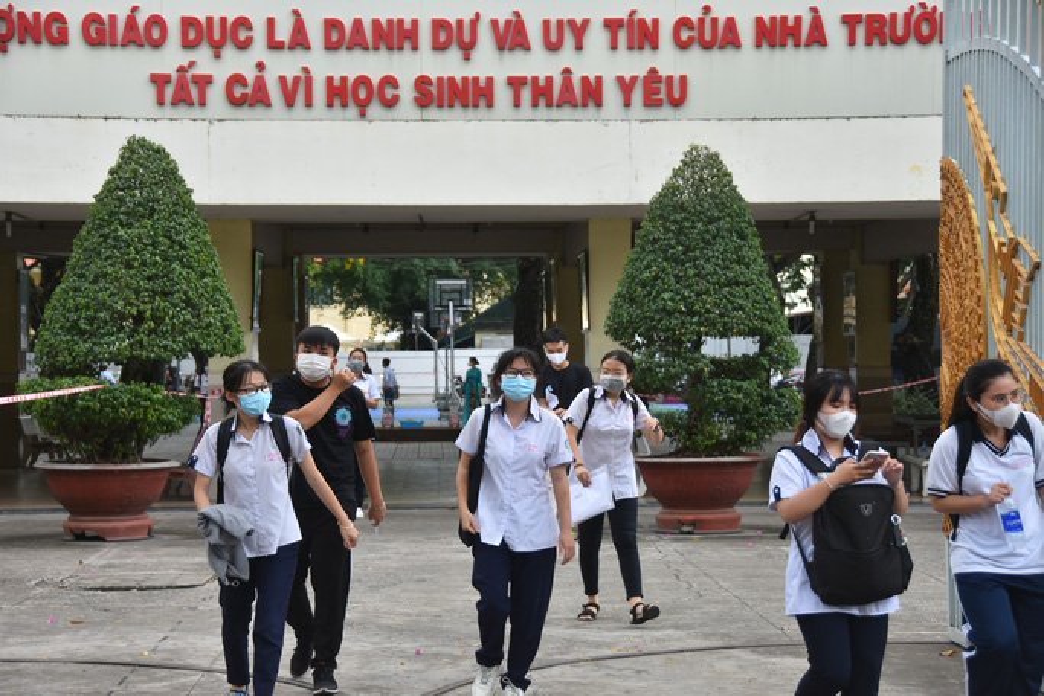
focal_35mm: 82
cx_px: 522
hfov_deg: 24.6
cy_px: 348
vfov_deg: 16.6
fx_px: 2392
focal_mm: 55
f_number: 4.8
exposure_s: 1/200
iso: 125
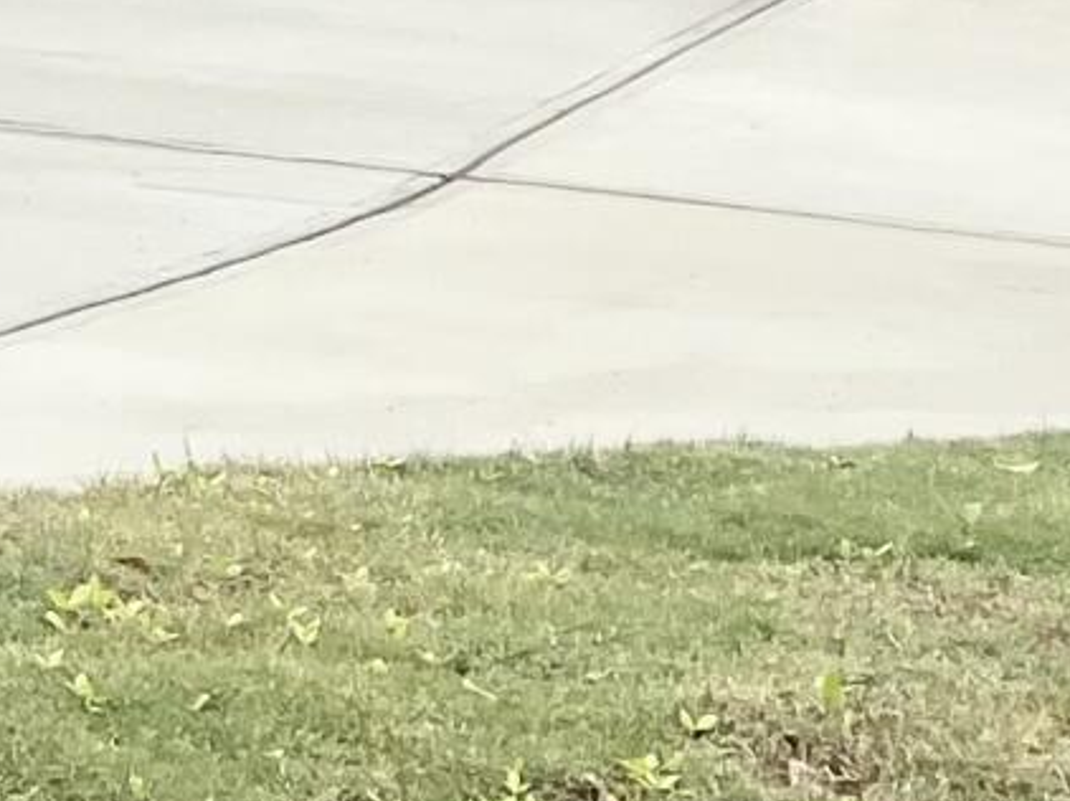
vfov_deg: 7.5
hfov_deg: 10.3
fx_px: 5715
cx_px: -659
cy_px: -1054
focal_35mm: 185
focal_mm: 5.7
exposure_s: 1/2632
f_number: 1.5
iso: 50
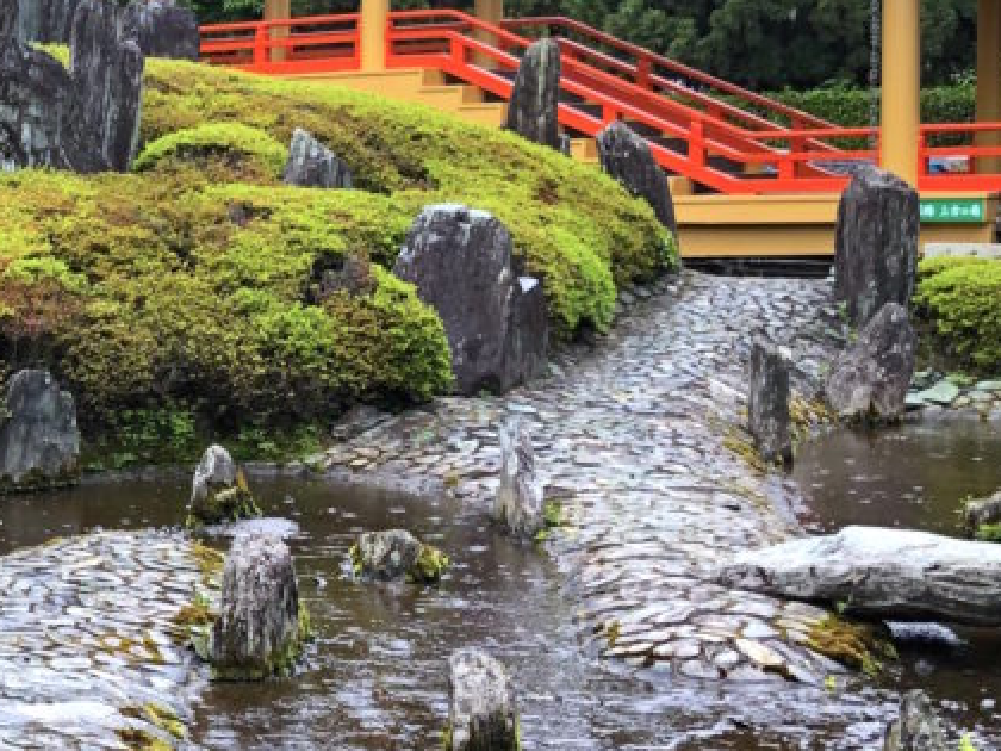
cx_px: -396
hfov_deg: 21.4
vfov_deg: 18.4
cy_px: 339
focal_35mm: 80
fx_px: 2313
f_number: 1.8
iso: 50
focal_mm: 4
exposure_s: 1/120
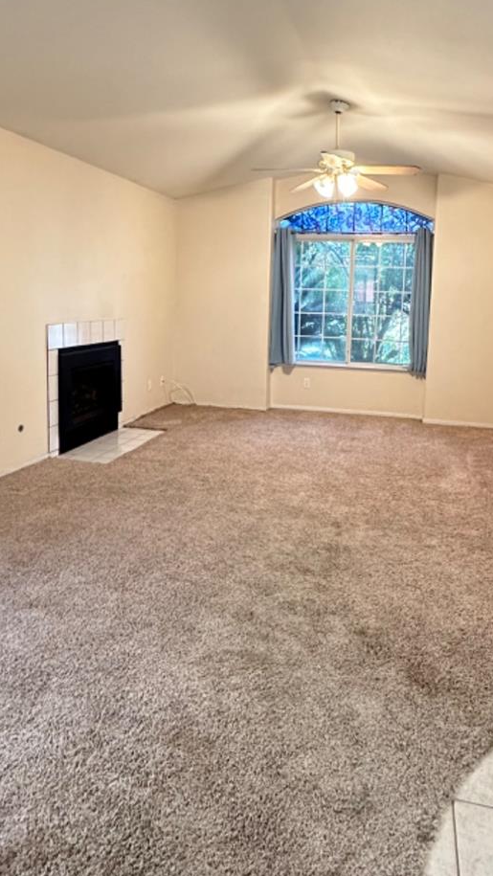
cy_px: 358
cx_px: 276
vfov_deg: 73.4
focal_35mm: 25
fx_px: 581
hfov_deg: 45.9
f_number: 2.2
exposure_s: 1/60
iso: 640
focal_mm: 2.22
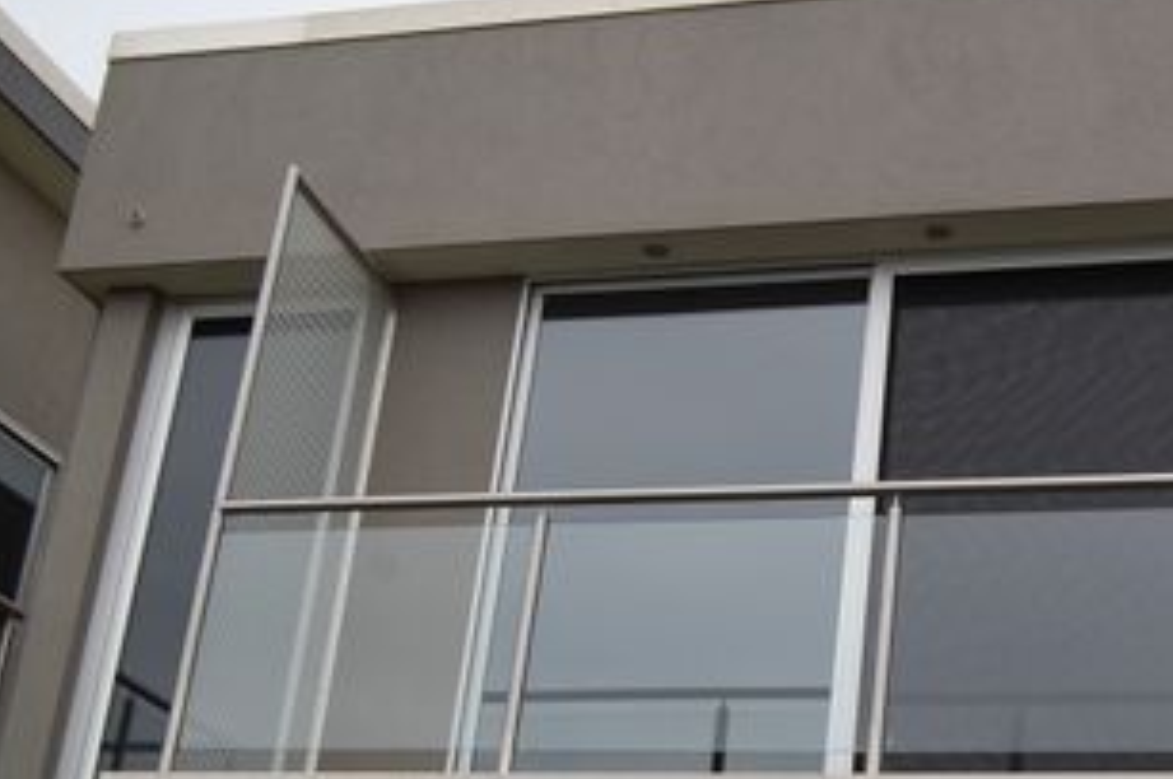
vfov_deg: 19.6
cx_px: 860
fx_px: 2246
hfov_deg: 28.9
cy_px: 540
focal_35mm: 69
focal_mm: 30
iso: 220
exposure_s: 1/125
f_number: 5.6
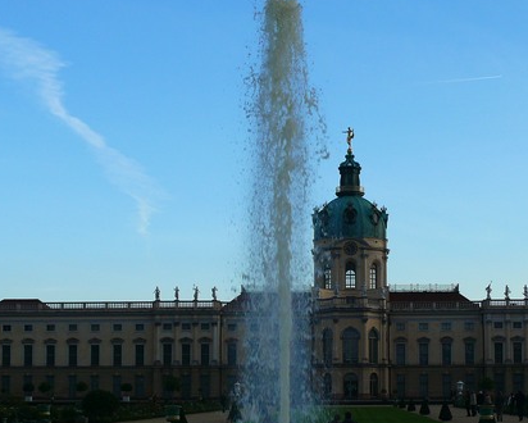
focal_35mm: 71
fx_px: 1110
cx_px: 365
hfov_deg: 26.6
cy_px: 310
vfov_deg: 21.4
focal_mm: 8.2
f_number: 4
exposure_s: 1/200
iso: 100
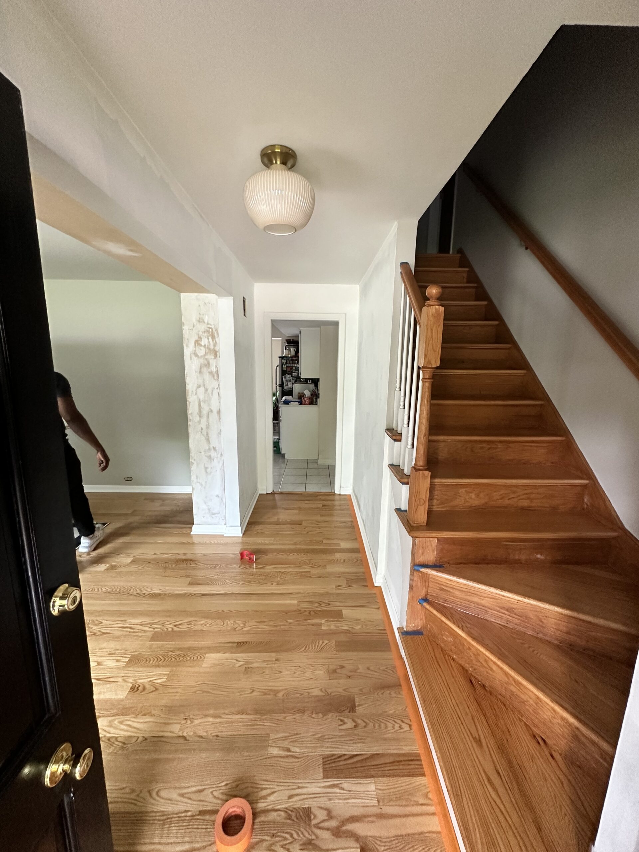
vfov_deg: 102.1
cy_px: 426
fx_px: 345
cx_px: 320
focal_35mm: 14
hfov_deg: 85.7
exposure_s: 1/88
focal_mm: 2.22
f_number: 2.2
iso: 320
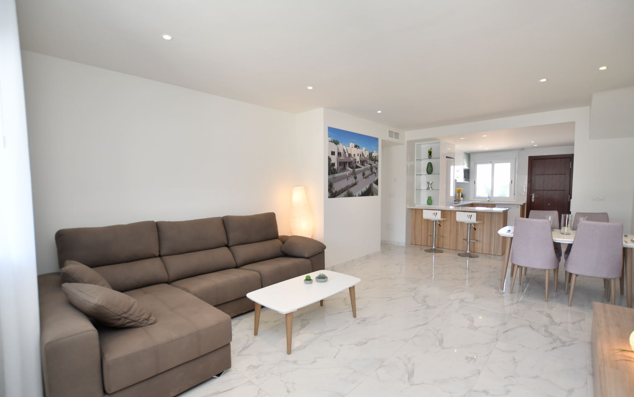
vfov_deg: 71.2
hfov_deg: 97.8
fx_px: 276
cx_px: 325
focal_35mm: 16
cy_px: 210
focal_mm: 10
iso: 200
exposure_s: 1/100
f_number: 3.5
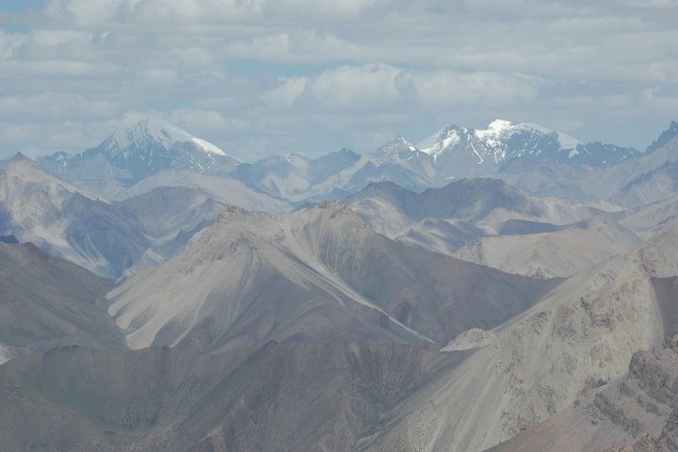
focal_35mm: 285
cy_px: 226
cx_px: 339
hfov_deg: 7.2
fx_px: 5367
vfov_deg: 4.8
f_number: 8
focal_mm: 190
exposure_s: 1/1000
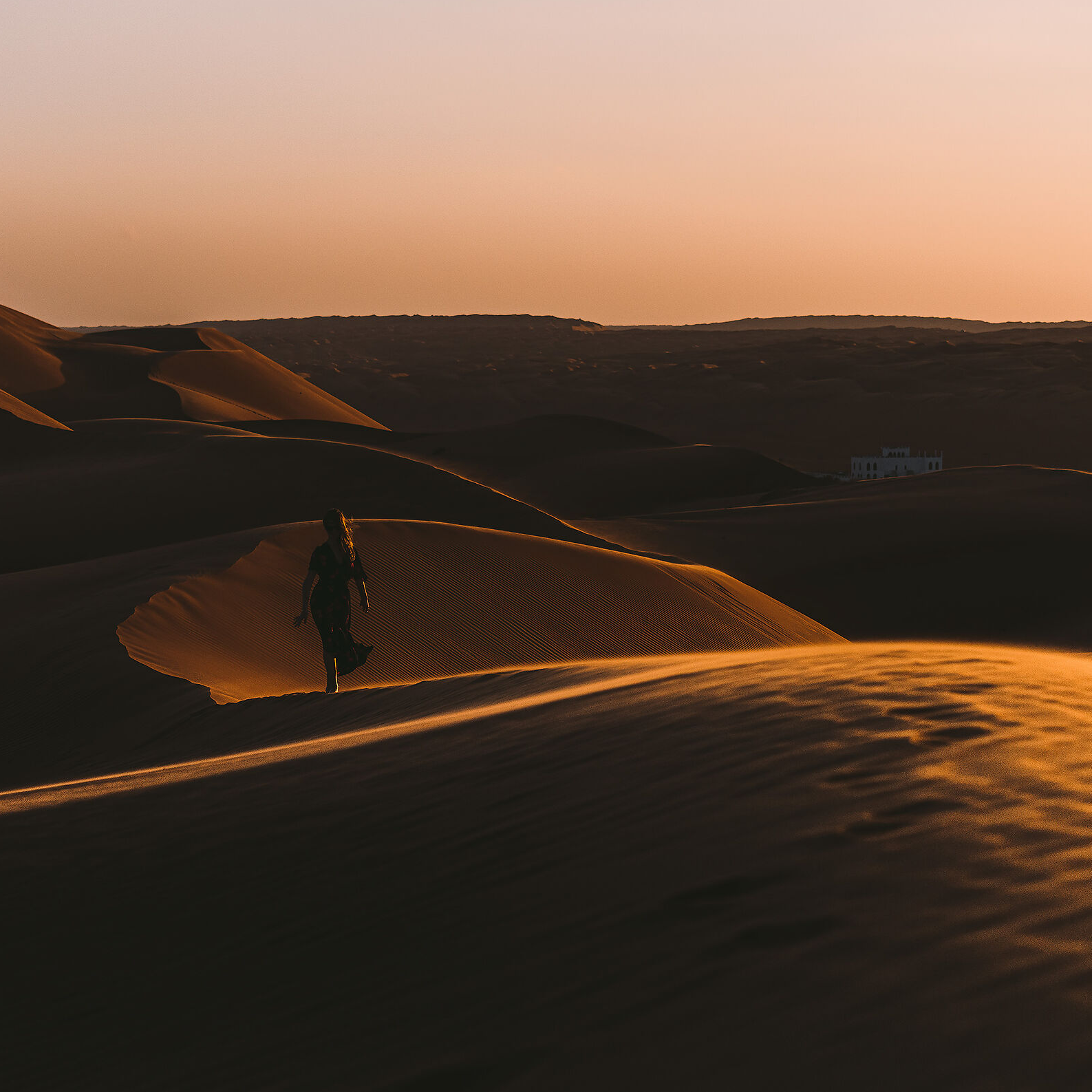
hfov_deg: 19.3
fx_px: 3212
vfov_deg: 19.3
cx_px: 553
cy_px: 542
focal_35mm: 90
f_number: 4
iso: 200
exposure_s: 1/800
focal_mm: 70
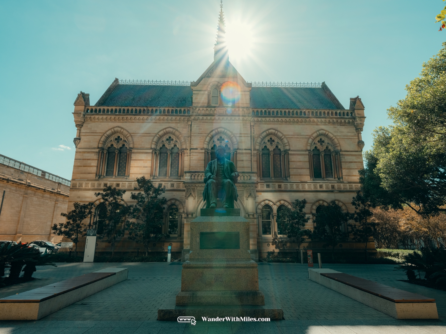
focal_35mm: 21
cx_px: 223
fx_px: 271
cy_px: 167
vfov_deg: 63.4
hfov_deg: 79.0
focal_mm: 26.7
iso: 800
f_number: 16
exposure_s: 1/180
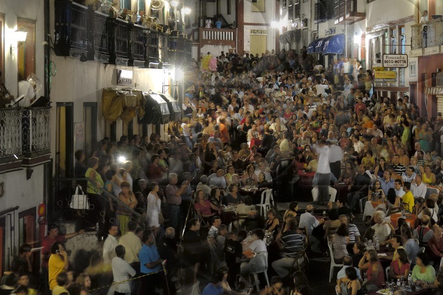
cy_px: 89
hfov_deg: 26.1
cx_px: 314
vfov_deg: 17.6
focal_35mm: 77
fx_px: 947
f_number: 5.6
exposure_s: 1.5
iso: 100
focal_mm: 24
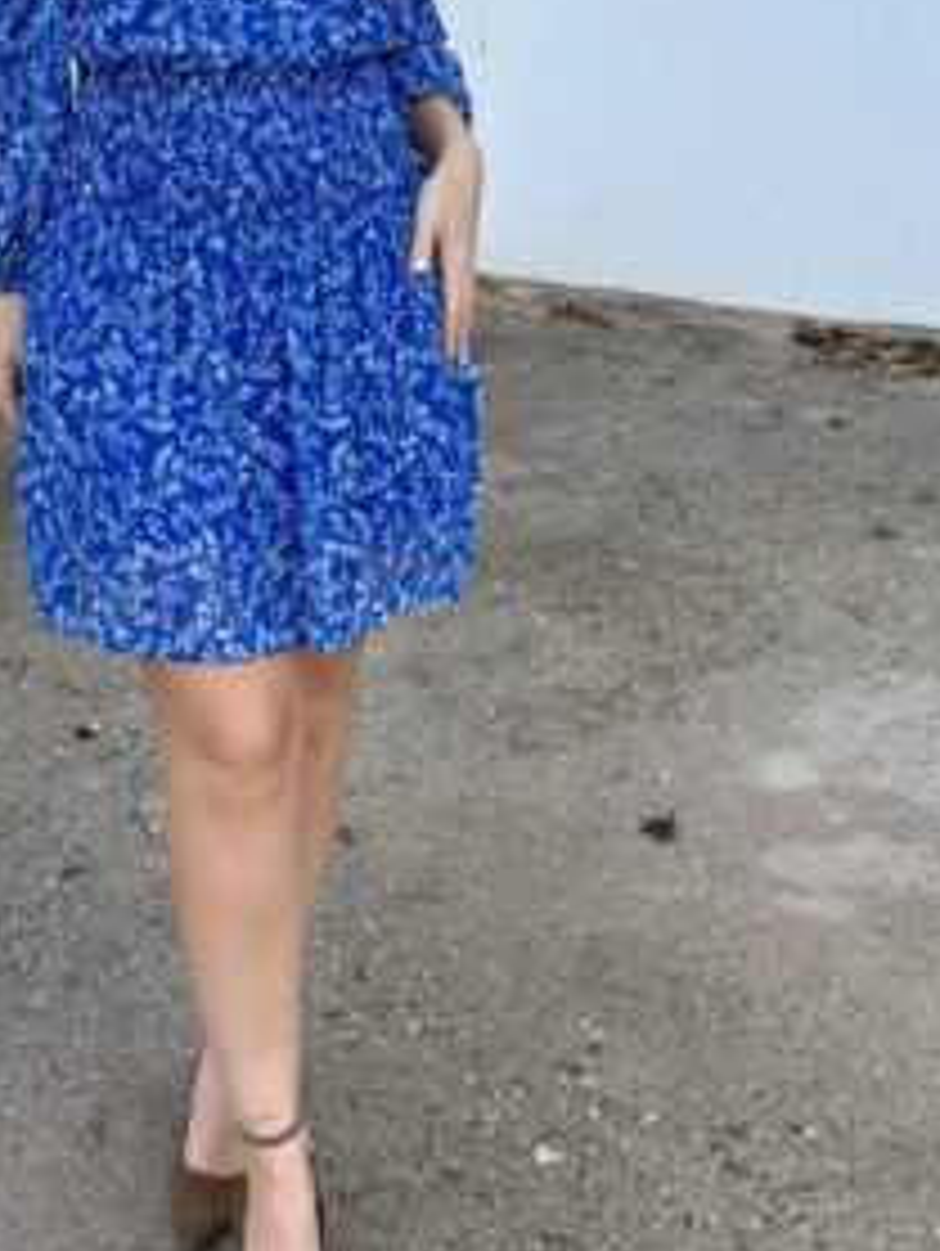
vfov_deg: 40.0
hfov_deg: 31.2
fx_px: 1663
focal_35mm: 46
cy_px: 304
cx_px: 279
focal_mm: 6.76
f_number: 1.78
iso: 80
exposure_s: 1/637
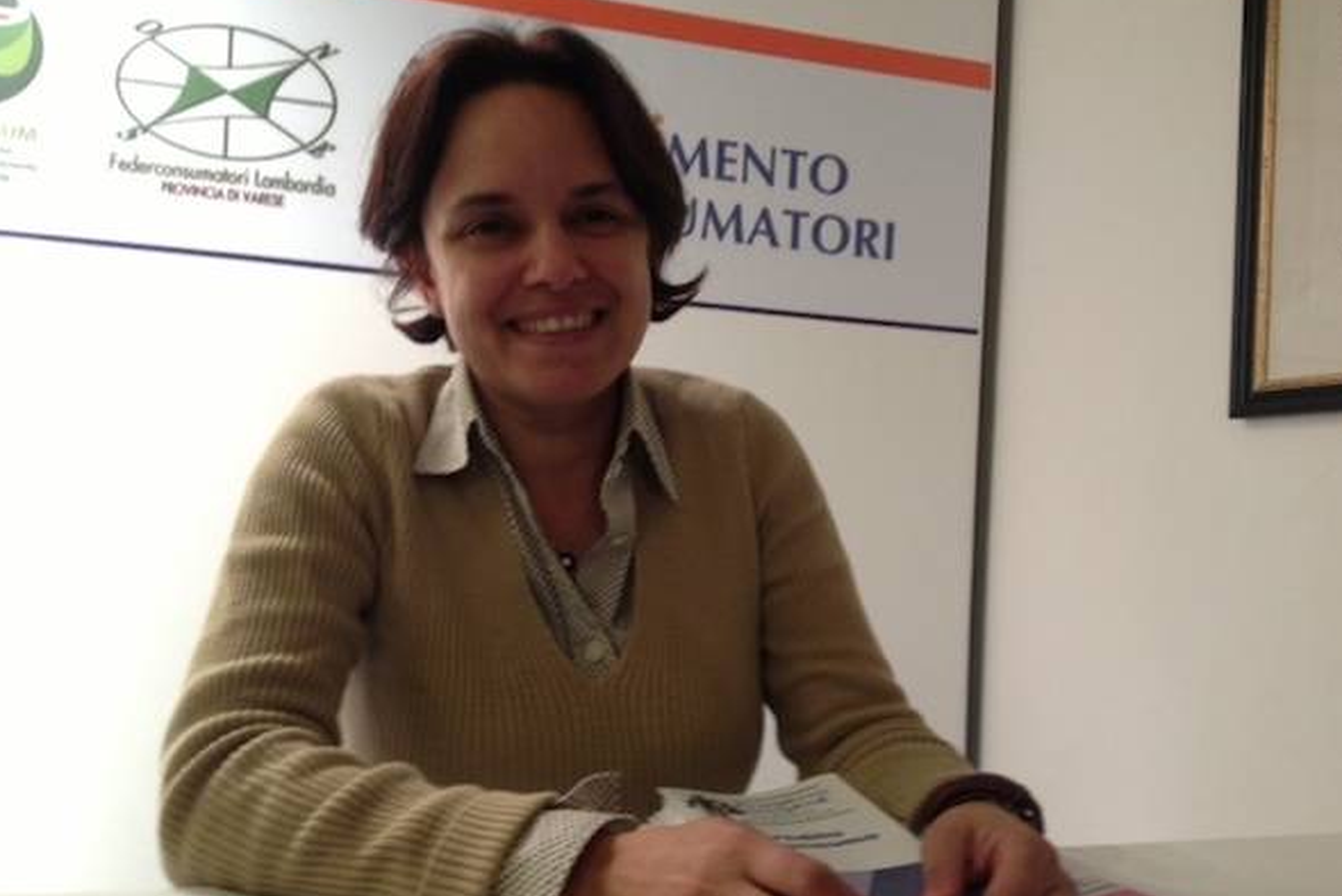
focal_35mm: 37
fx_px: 1380
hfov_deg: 51.9
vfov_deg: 36.0
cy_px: 480
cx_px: 673
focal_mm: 4.28
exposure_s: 1/20
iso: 100
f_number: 2.4
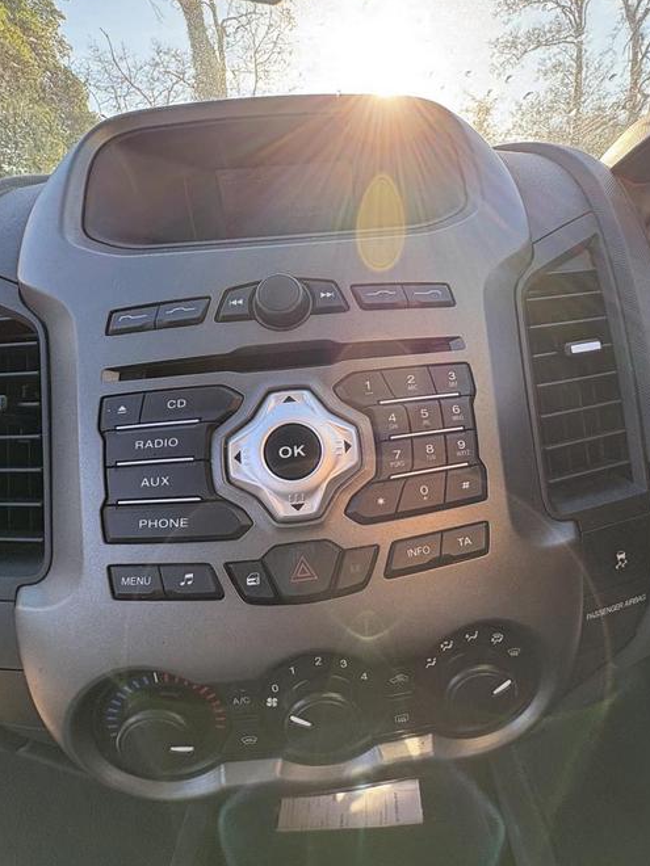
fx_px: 476
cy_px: 426
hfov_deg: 68.3
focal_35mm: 19
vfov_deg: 84.7
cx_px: 373
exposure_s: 1/126
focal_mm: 2.22
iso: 40
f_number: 2.2
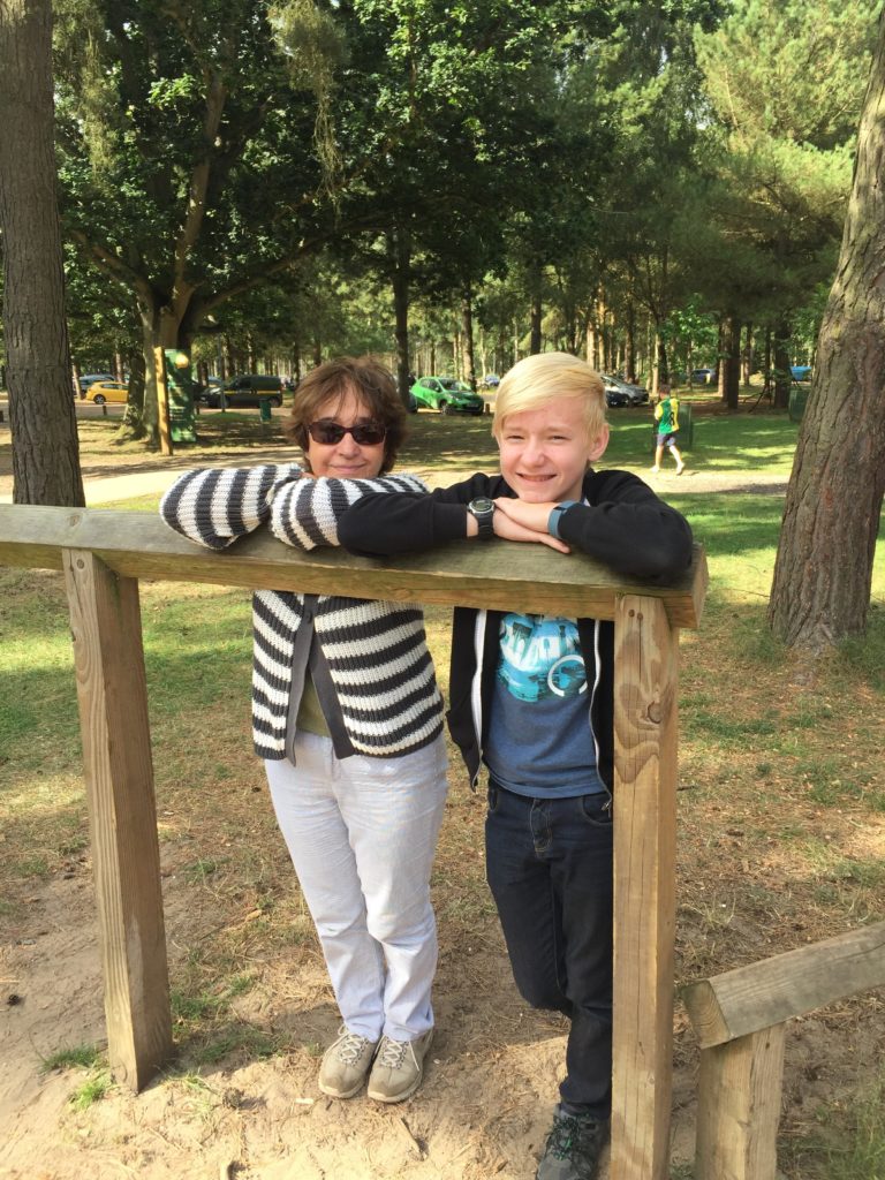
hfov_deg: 48.2
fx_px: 989
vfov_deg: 61.7
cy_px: 590
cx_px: 442
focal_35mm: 29
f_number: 2.2
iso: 32
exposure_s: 1/421
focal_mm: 4.15
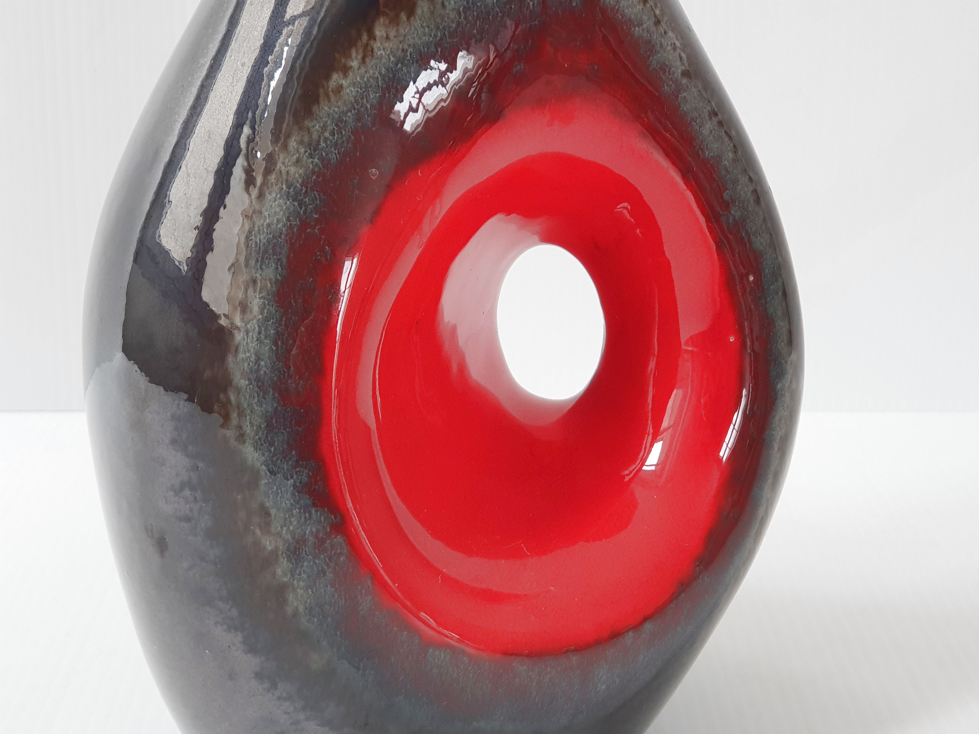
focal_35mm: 52
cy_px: 367
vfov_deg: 28.0
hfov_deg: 36.8
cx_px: 490
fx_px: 1471
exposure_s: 1/33
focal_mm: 6
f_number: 2.4
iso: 100
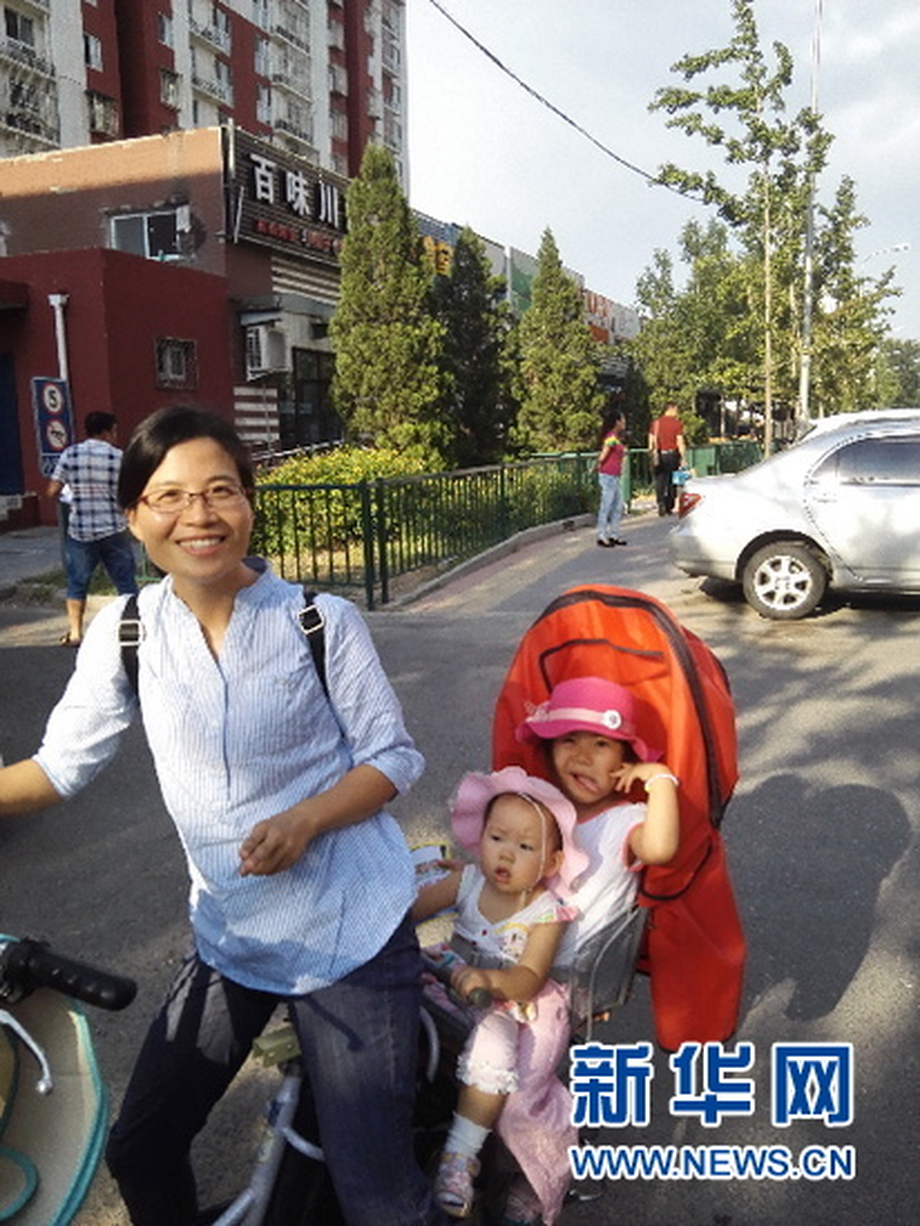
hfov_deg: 48.2
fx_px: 1027
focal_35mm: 29
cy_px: 613
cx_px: 460
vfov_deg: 61.6
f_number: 2
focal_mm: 3.8
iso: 100
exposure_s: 1/1232
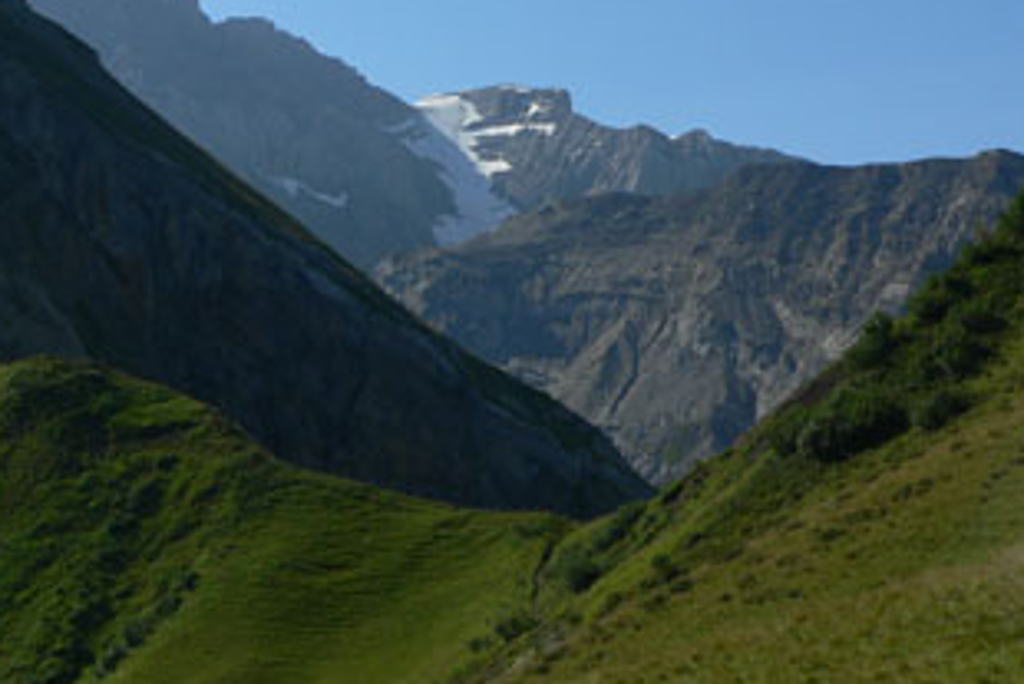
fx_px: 2362
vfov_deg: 16.4
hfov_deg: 24.5
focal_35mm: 83
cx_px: 462
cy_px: 165
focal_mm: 9.1
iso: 80
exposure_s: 1/500
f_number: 5.6
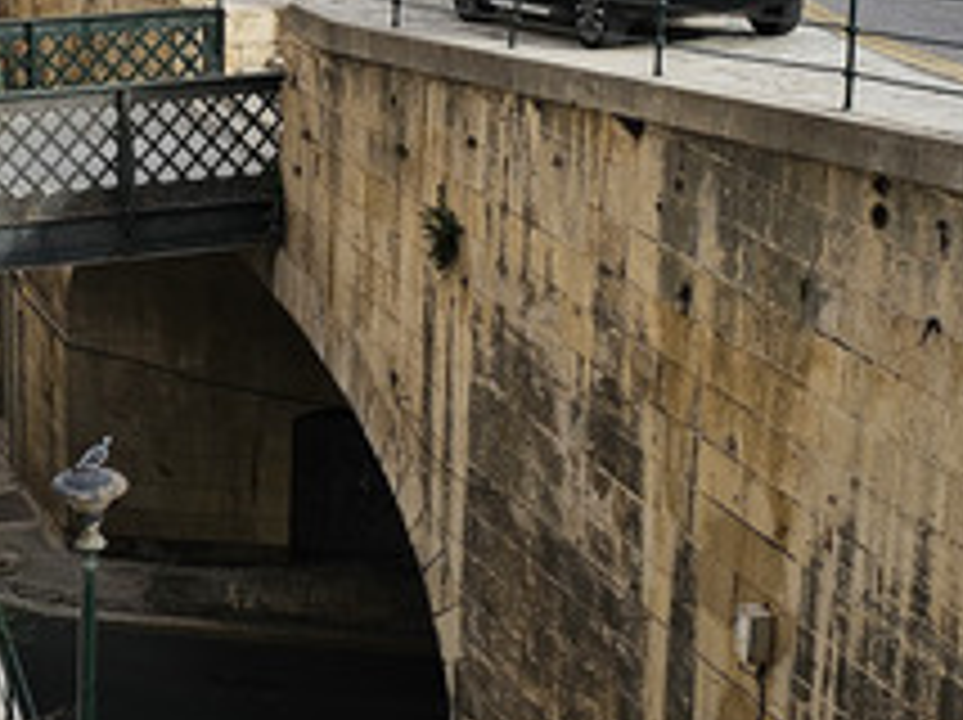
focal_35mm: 86
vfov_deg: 17.0
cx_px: 144
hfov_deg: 22.4
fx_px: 2390
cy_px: 189
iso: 10
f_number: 1.7
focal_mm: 6.3
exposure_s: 1/565
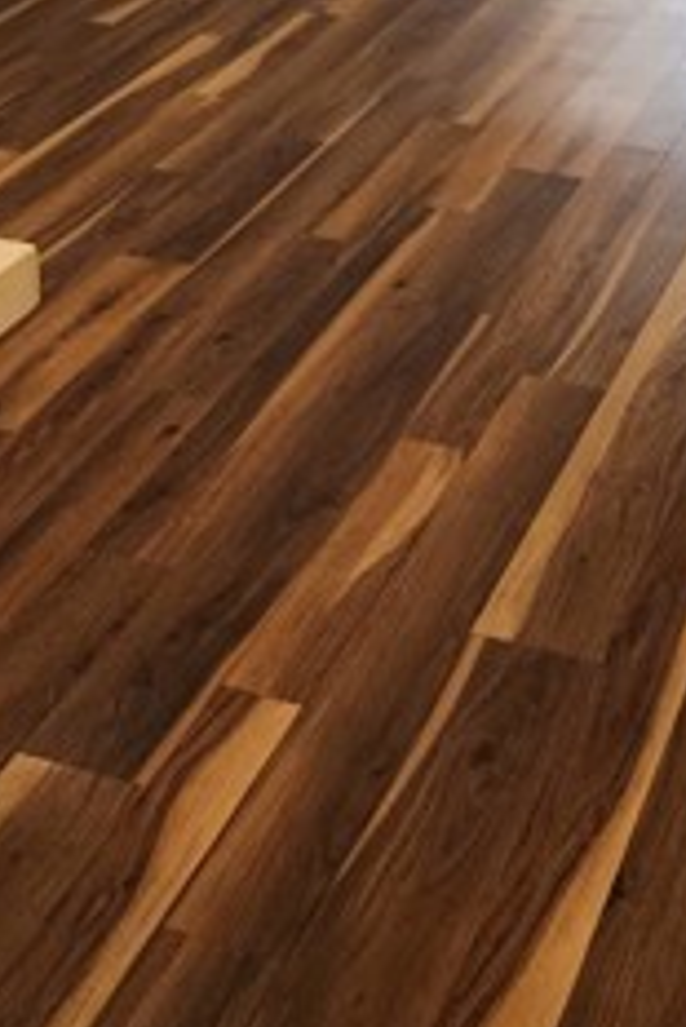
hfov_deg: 20.6
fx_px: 1884
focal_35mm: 66
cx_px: 469
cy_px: -288
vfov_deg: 26.2
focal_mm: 6.4
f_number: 1.8
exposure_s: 1/180
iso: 200
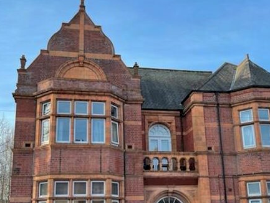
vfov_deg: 34.0
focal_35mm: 42
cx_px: 132
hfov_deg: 44.8
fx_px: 328
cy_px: 139
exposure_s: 1/1715
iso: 32
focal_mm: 5.1
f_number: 1.6
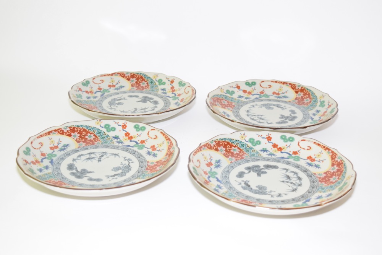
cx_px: 191
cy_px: 128
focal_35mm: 57
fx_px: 605
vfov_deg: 23.8
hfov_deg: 35.0
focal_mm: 38
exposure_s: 1/60
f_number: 4.8
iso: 900
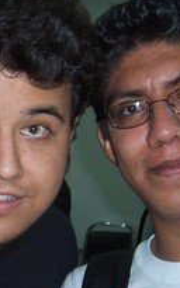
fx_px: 903
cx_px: -8
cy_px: 152
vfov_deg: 18.1
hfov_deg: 11.2
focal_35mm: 115
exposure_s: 1/60
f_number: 2.8
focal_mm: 5.6
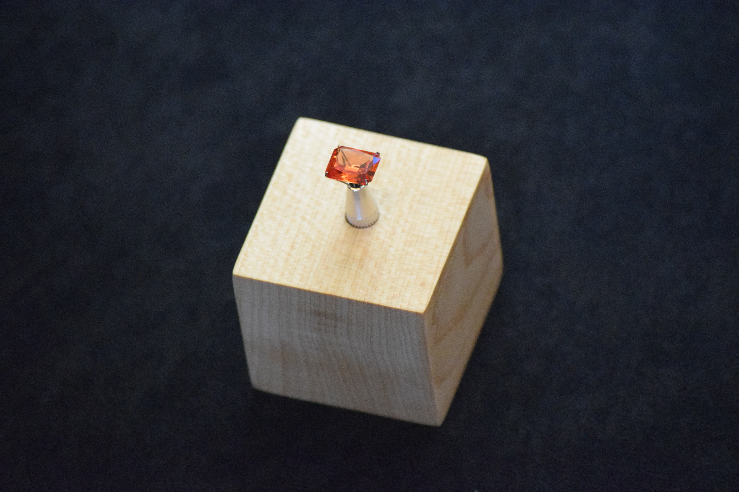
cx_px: 370
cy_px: 246
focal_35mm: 232
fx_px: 4772
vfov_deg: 5.9
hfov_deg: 8.9
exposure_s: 1/160
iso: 6400
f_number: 5
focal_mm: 155
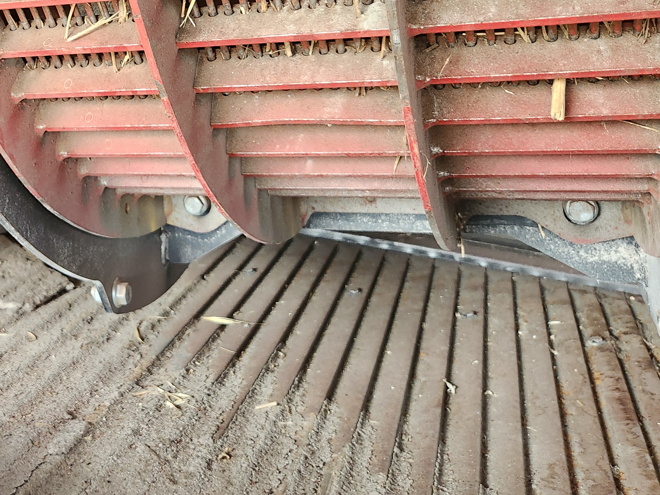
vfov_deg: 30.0
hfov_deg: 38.2
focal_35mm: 46
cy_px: 39
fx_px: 877
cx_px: 55
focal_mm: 5.4
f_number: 1.8
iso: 320
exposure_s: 1/120
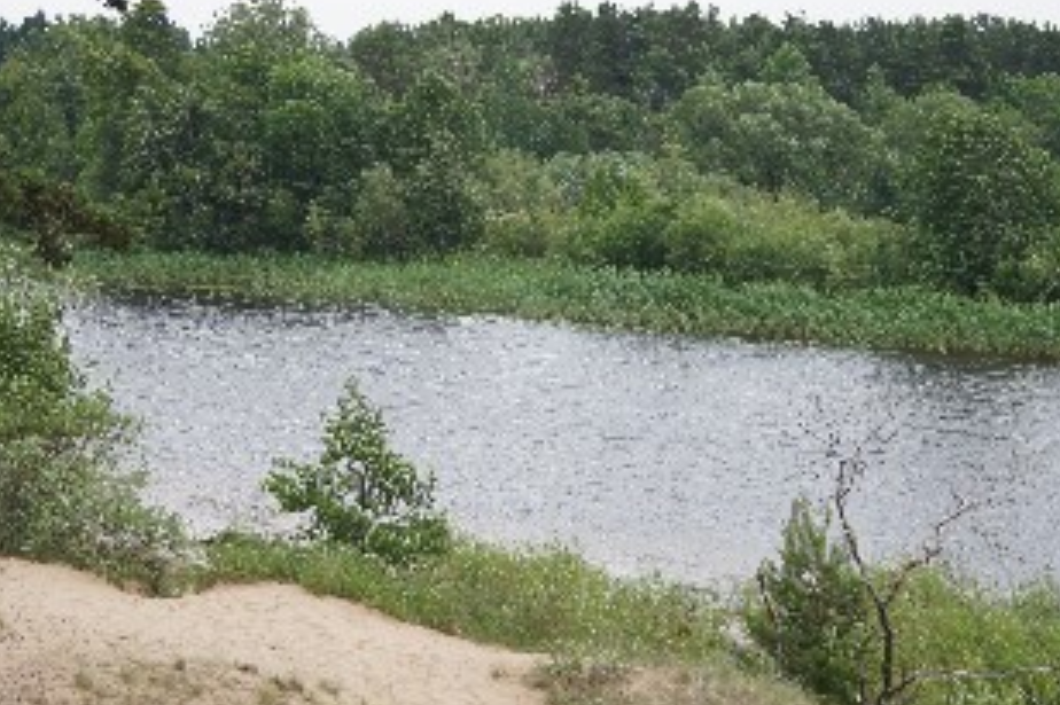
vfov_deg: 17.5
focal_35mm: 78
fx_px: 2295
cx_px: 544
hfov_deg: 26.0
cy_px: 351
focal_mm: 40
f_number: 5.6
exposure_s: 1/160
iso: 100
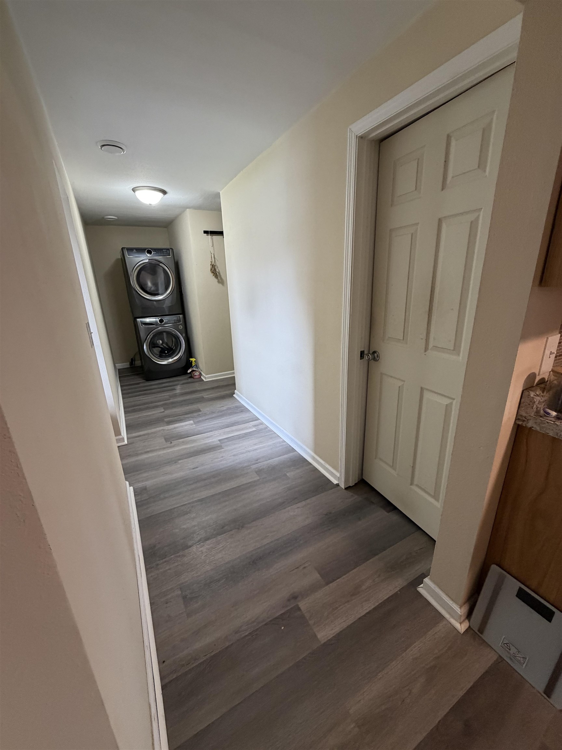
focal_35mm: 14
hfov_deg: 85.7
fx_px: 303
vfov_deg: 102.1
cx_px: 281
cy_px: 375
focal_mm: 2.22
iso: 320
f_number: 2.2
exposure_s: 1/60
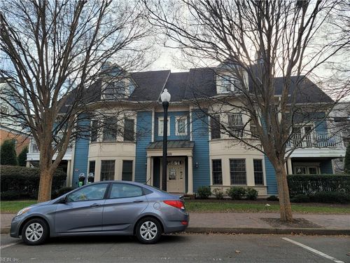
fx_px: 253
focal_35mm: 25
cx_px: 175
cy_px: 132
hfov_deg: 69.4
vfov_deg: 54.9
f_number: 1.8
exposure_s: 1/415
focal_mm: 7
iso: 20
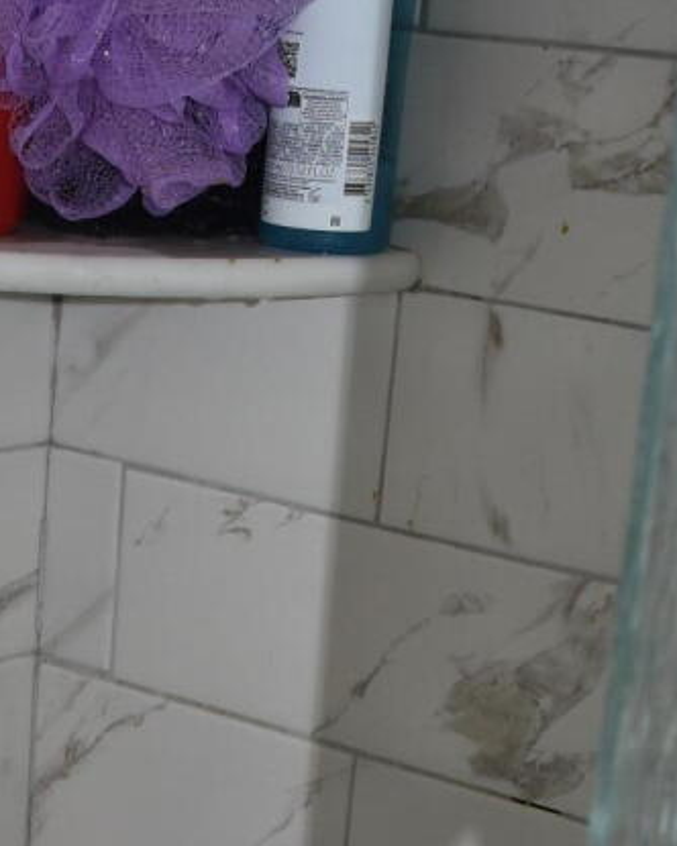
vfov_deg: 14.1
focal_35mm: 122
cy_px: 1482
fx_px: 3056
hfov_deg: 12.3
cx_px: -144
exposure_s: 1/30
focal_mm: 18
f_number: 5.6
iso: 200
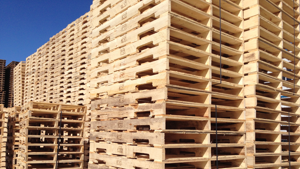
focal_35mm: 36
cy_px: 113
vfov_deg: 32.6
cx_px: 150
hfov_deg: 55.3
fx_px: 286
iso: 50
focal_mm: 4.12
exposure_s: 1/2710
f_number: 2.4
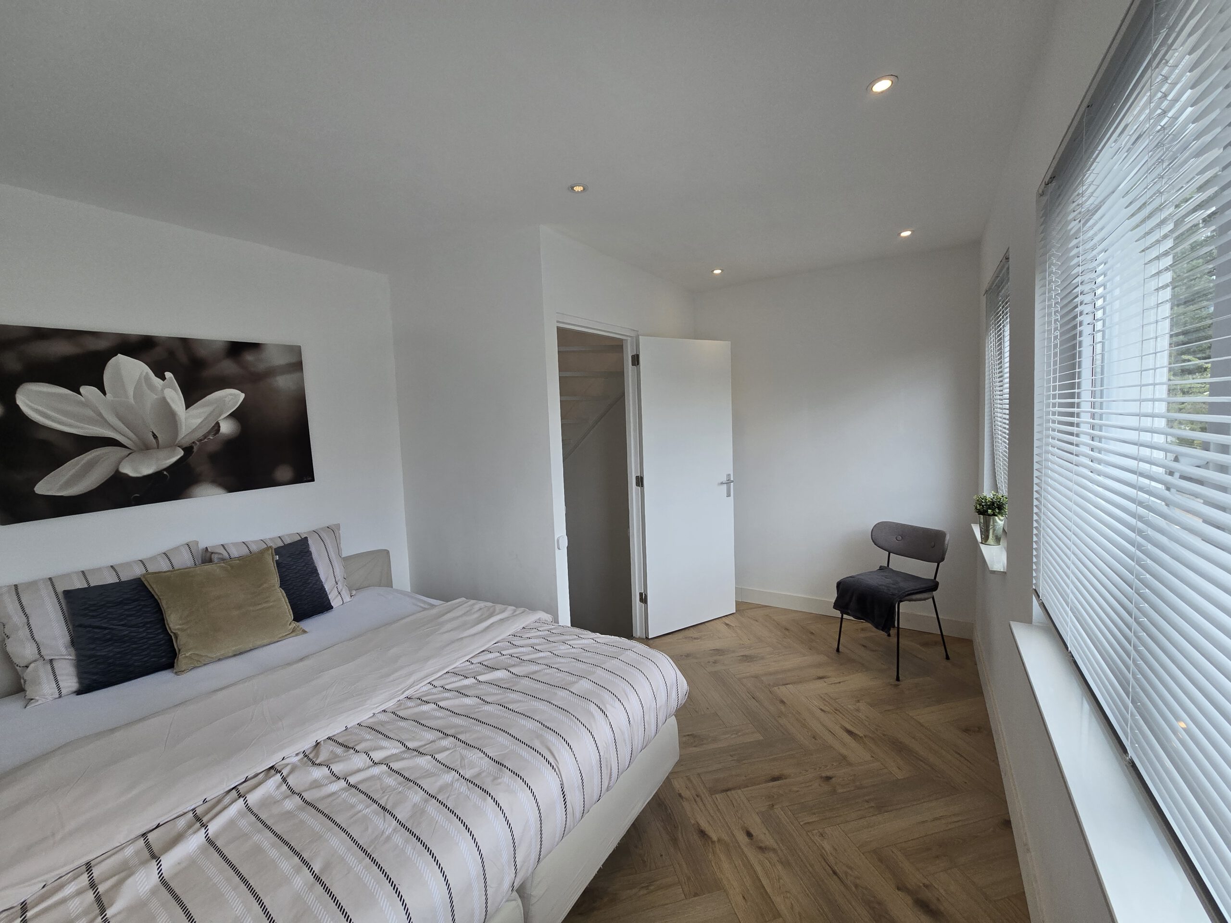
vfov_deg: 89.9
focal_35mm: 13
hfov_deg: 106.2
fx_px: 462
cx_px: 616
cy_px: 462
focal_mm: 2.2
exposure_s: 1/300
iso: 80
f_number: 2.2
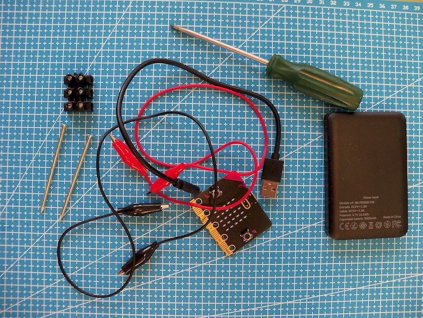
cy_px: 159
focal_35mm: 35
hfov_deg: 52.6
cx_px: 212
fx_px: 428
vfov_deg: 40.7
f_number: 3.5
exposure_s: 1/40
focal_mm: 6.2
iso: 200
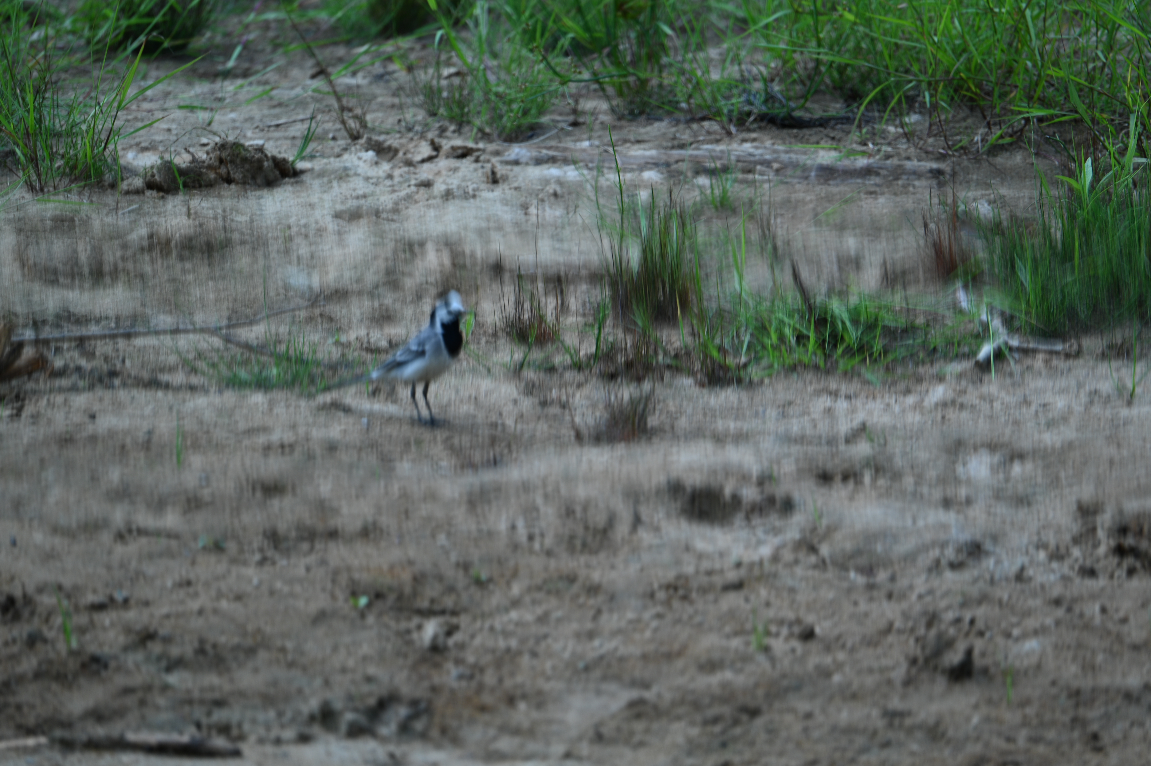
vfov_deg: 2.7
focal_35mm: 500
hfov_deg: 4.1
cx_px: 576
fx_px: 15975
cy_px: 383
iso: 100
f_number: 6.7
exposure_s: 1/125
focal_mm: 500
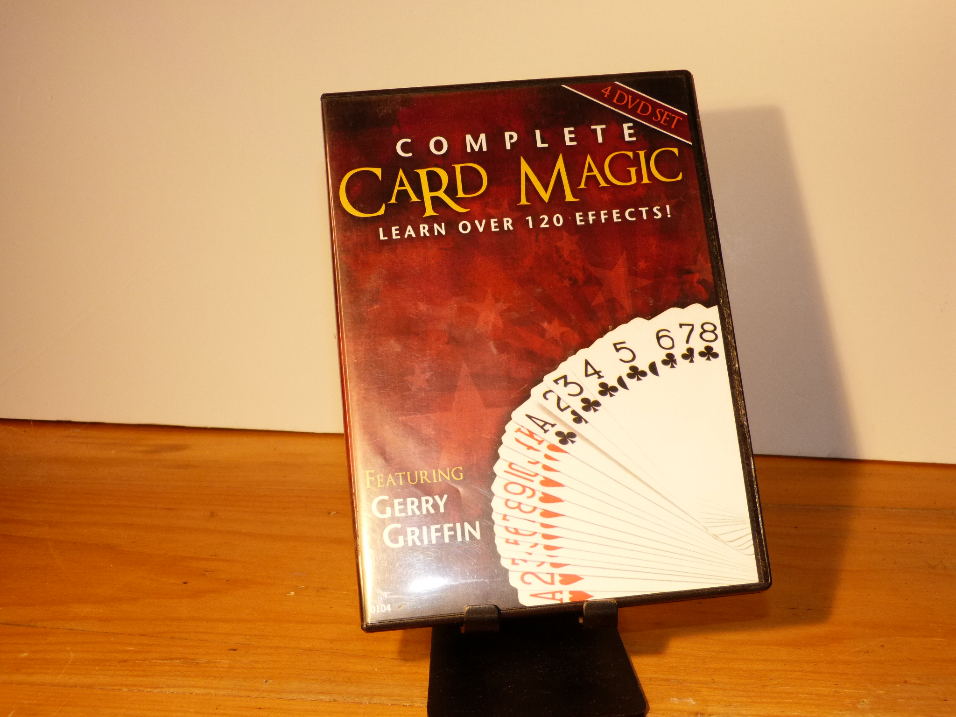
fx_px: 1243
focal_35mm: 45
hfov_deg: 42.1
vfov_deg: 32.2
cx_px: 478
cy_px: 358
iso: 160
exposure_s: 1/60
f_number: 3.2
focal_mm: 8.1
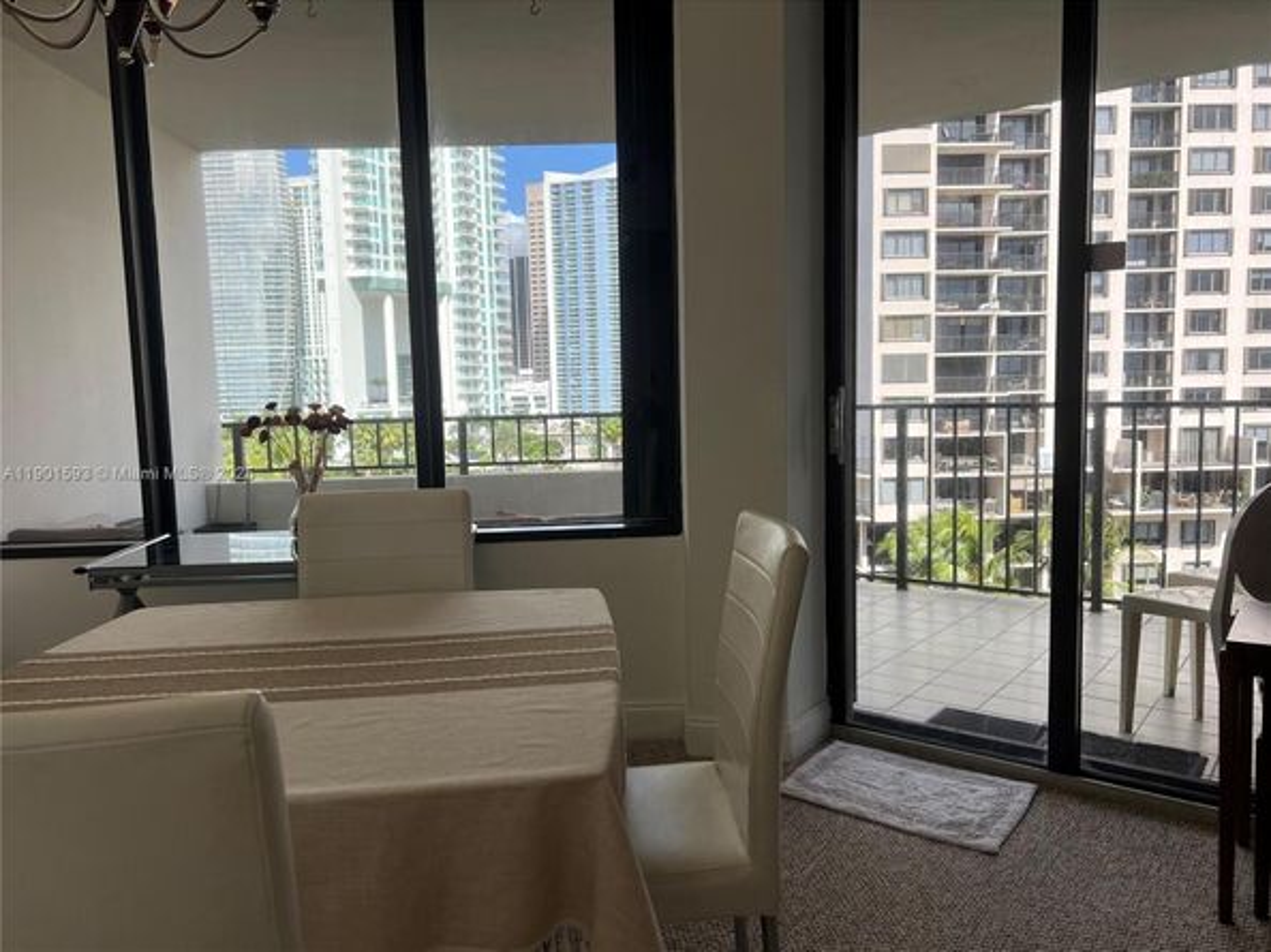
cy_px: 476
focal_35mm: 26
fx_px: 954
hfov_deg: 67.3
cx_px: 636
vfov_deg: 53.0
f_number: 1.5
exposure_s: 1/1311
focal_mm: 5.7
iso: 50
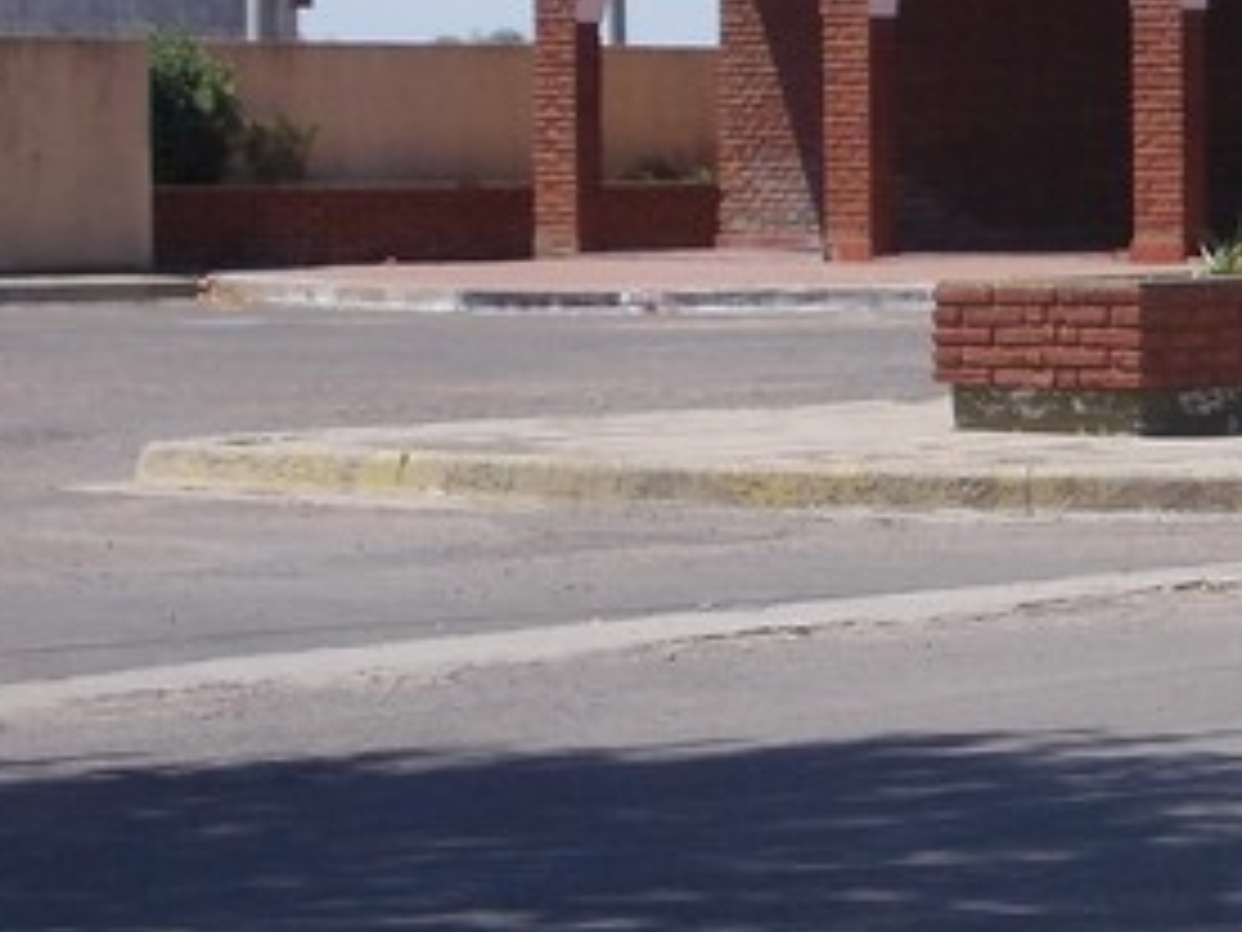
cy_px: 126
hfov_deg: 9.8
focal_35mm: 197
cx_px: 1656
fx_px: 7068
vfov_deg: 7.5
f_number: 8.6
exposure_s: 1/160
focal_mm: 10
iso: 80
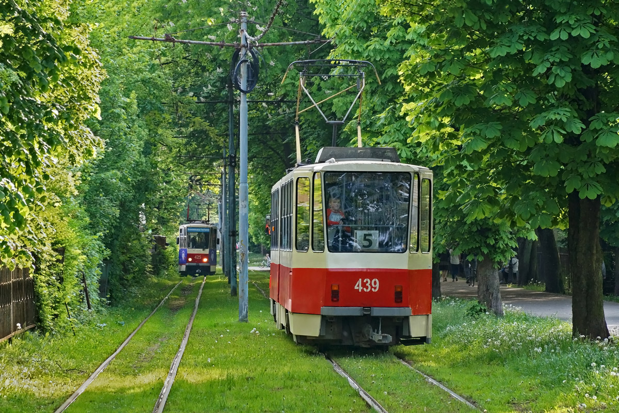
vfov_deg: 7.6
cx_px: 310
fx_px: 3095
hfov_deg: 11.4
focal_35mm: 180
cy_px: 206
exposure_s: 1/100
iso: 400
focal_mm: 120
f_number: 7.1
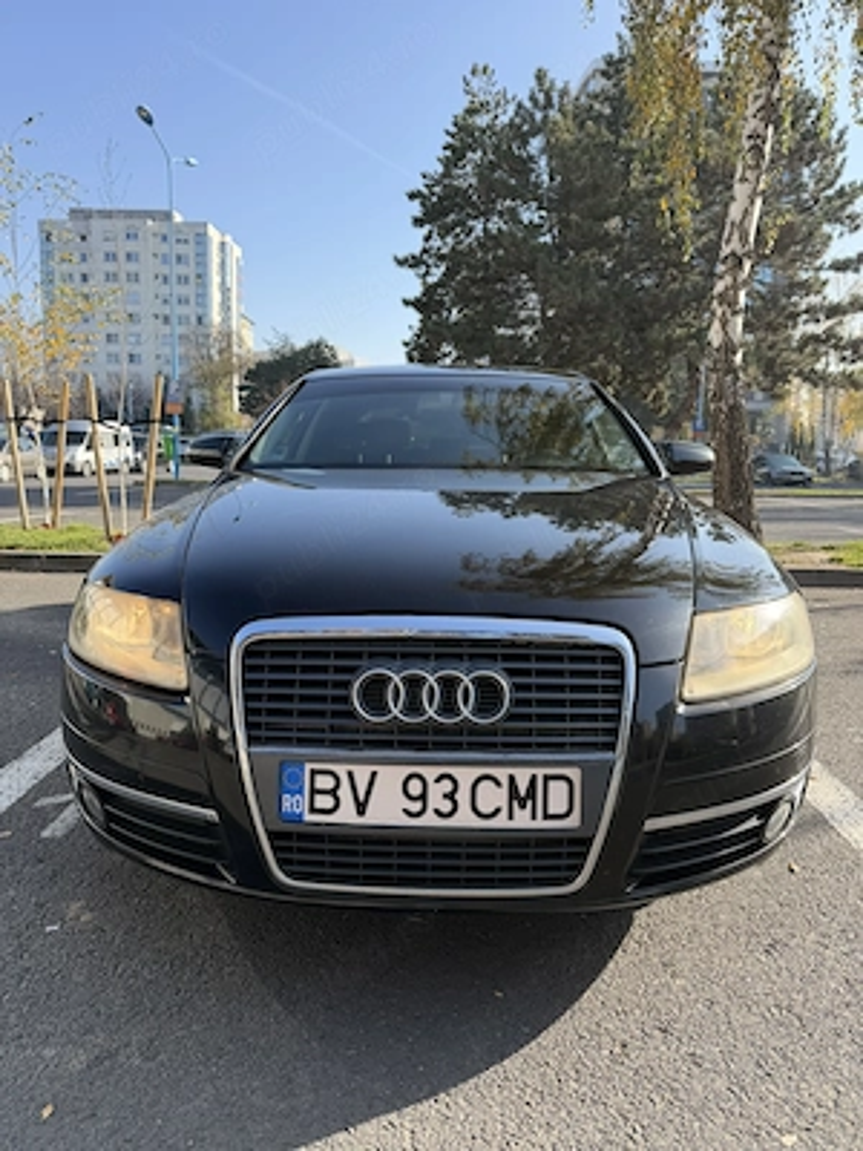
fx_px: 798
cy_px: 576
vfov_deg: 71.6
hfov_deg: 56.8
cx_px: 432
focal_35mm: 24
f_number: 1.78
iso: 100
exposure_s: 1/1585
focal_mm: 6.76
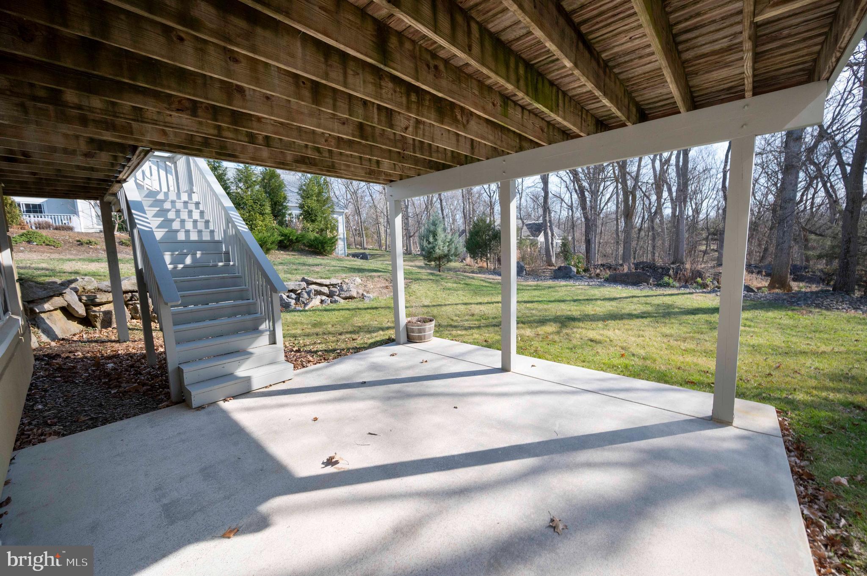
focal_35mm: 14
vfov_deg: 81.1
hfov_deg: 104.3
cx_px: 434
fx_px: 337
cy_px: 288
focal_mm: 14
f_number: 5
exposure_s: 1/6400
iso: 1000
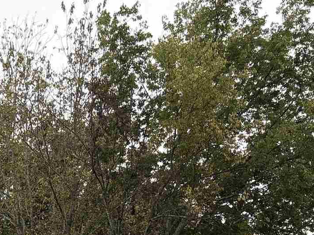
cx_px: -83
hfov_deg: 16.5
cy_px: 496
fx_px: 1025
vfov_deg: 11.6
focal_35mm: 113
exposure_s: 1/472
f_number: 1.6
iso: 50
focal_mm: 5.96
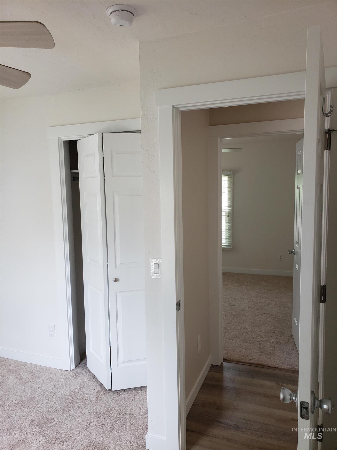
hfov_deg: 53.1
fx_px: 337
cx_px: 168
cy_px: 225
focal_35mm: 26
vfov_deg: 67.3
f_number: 2.4
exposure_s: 1/60
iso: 100
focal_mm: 4.3
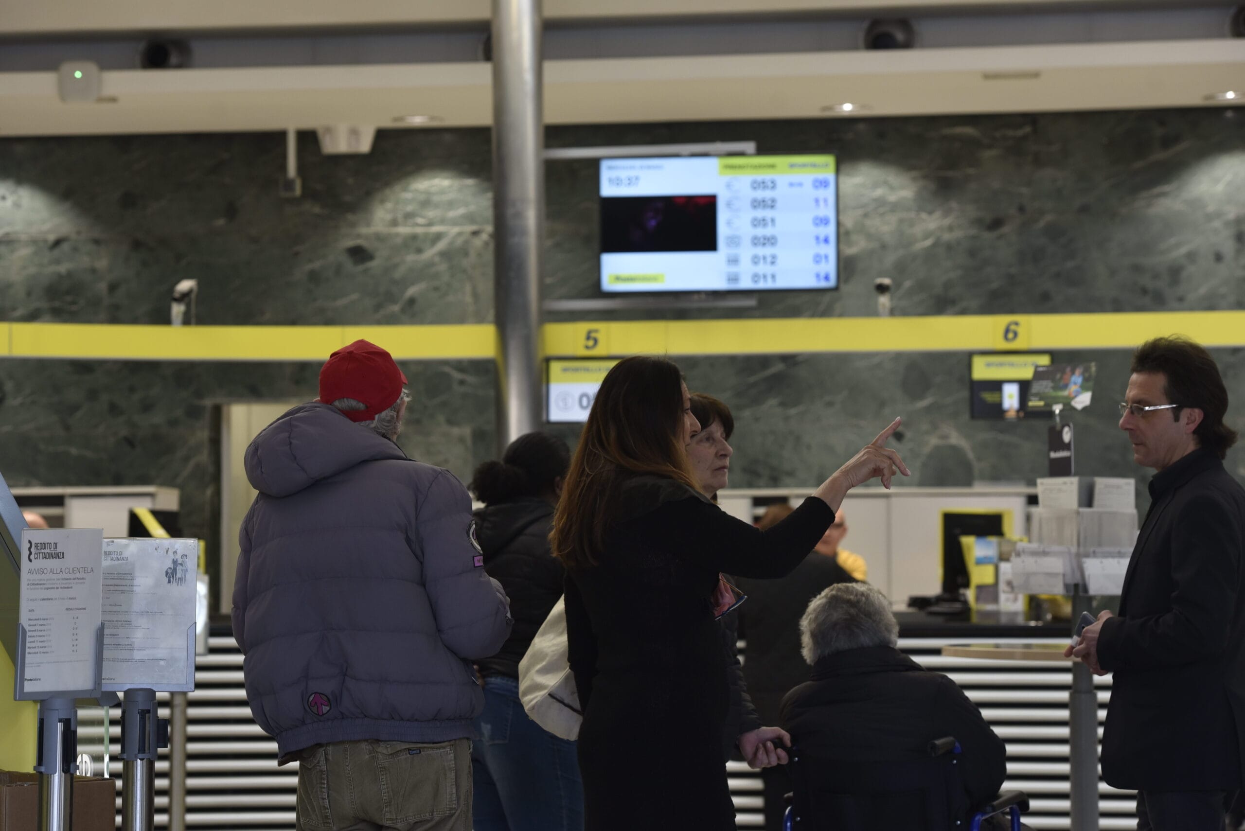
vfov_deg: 13.4
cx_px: 622
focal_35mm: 102
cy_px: 416
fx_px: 3529
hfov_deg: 20.0
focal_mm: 102
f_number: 5.6
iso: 500
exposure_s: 1/125
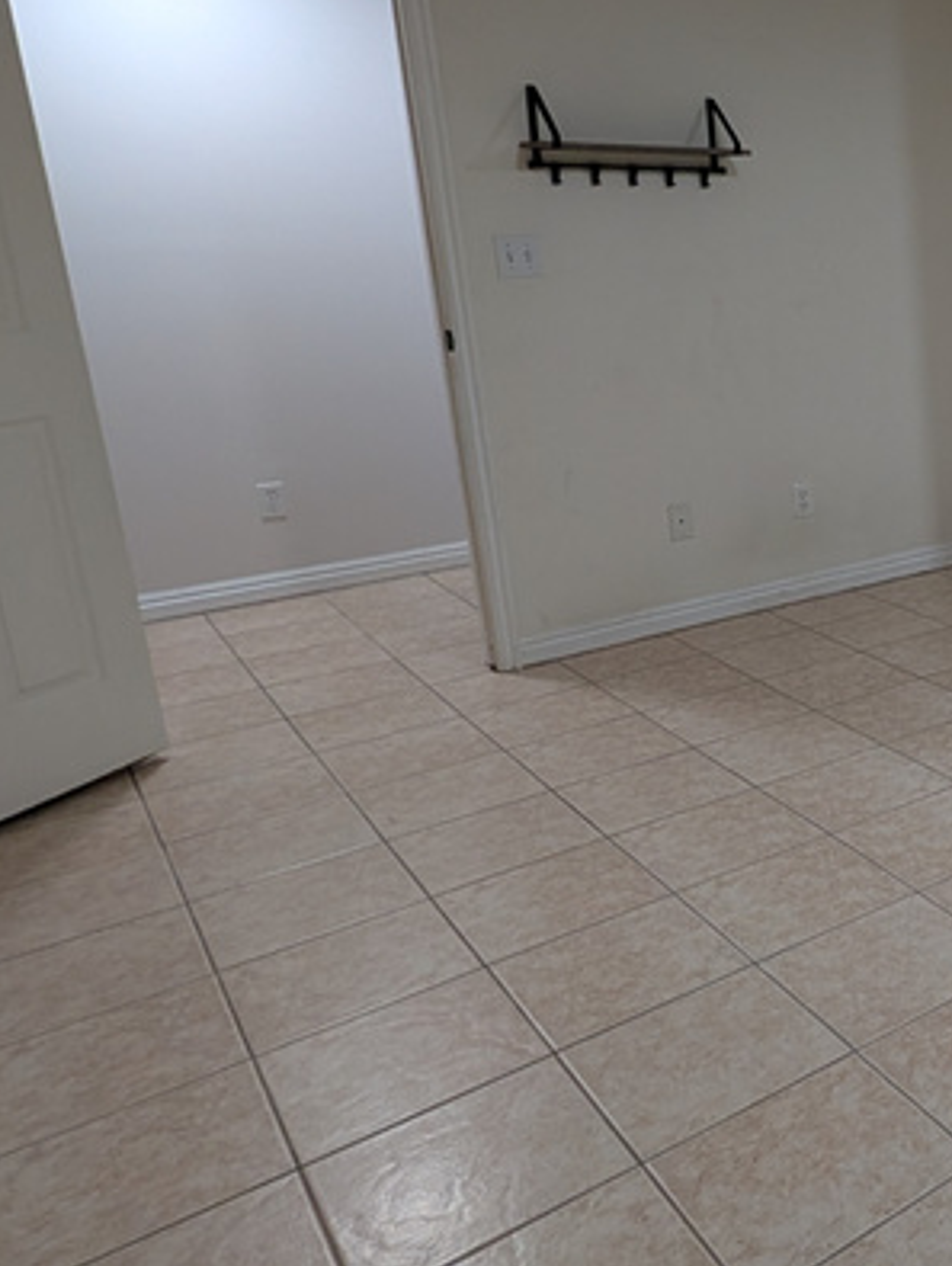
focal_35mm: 31
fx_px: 1135
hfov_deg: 34.5
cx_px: 1192
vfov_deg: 57.8
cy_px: 500
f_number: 1.7
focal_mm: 2.02
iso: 122
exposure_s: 1/71.6
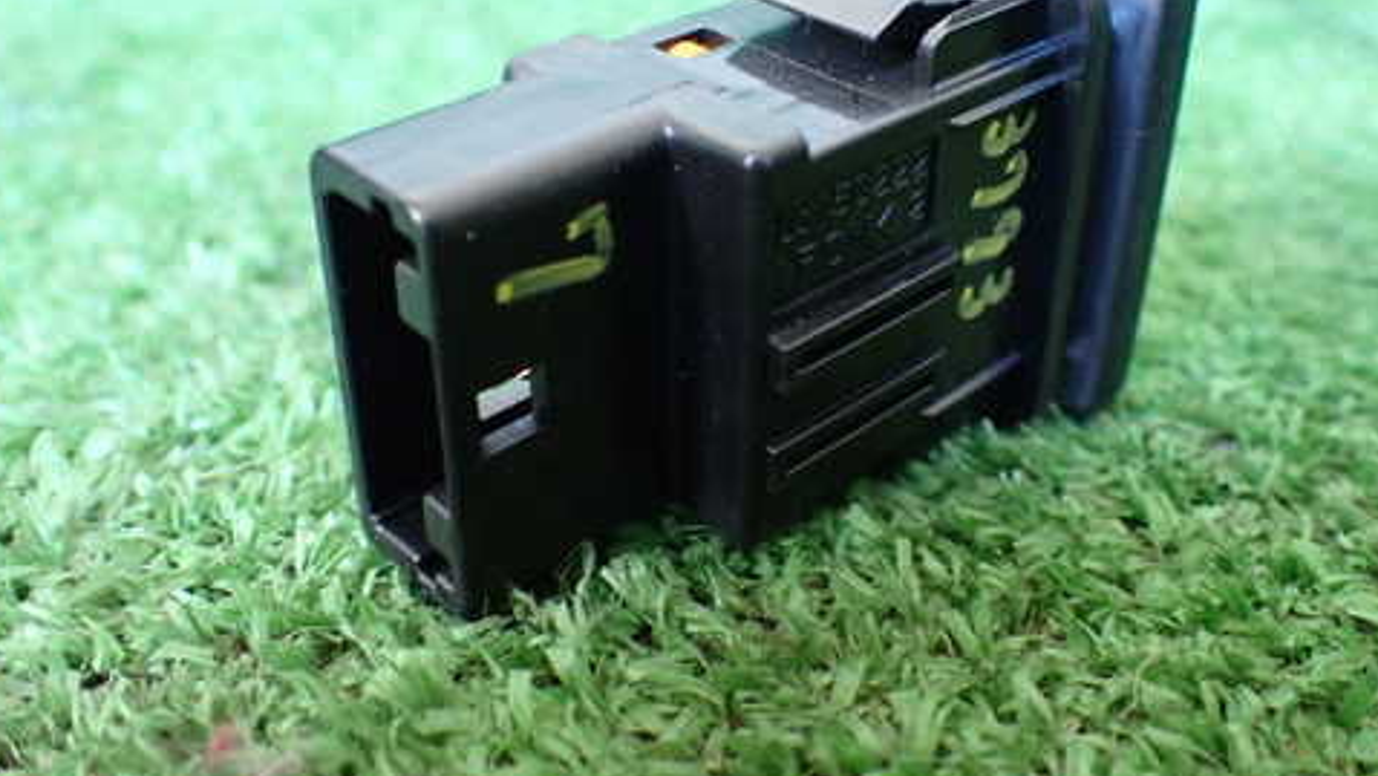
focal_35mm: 41
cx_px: 732
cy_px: 291
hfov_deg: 49.4
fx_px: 1498
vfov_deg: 28.9
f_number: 2.3
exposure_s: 1/40
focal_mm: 5.4
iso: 800
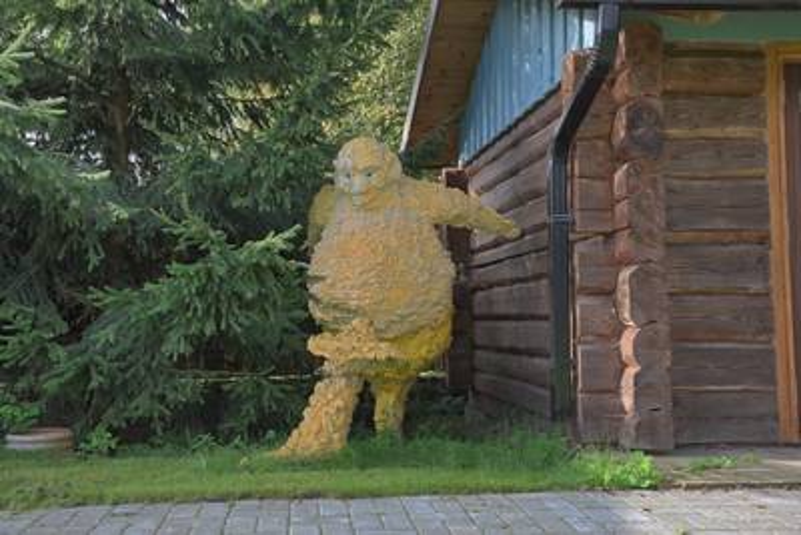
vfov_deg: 35.1
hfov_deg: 50.7
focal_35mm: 38
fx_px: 846
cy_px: 268
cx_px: 400
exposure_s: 1/50
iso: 100
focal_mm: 38
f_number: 7.1
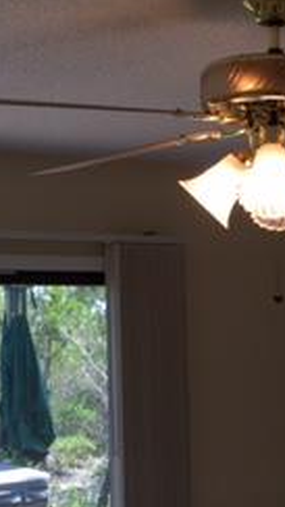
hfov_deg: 14.4
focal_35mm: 83
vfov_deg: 25.5
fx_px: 1117
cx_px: 243
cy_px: 343
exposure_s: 1/153
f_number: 2.2
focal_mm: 4.15
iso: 32
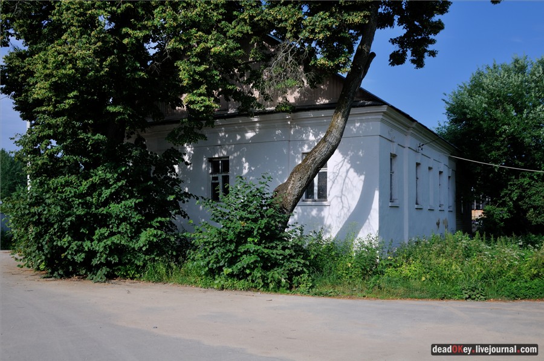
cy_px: 180
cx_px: 272
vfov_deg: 36.8
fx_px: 543
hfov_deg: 53.2
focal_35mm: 36
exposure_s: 1/400
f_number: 7.1
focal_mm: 24
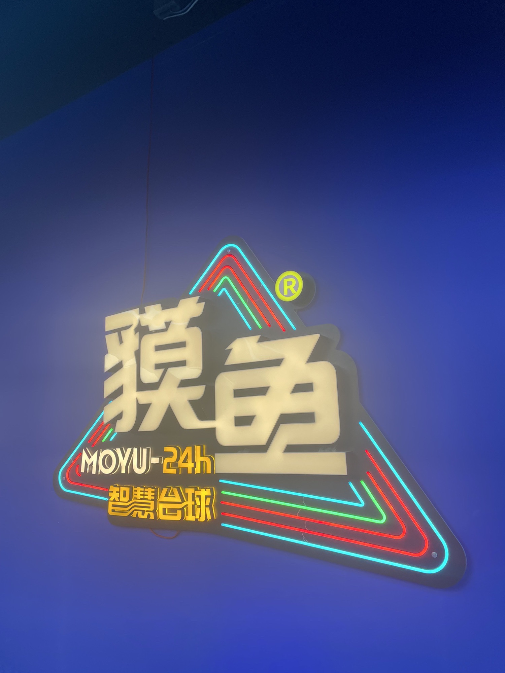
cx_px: 252
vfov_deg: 67.3
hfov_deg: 53.1
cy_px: 336
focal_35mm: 26
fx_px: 506
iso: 50
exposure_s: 1/103
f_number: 1.6
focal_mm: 4.2
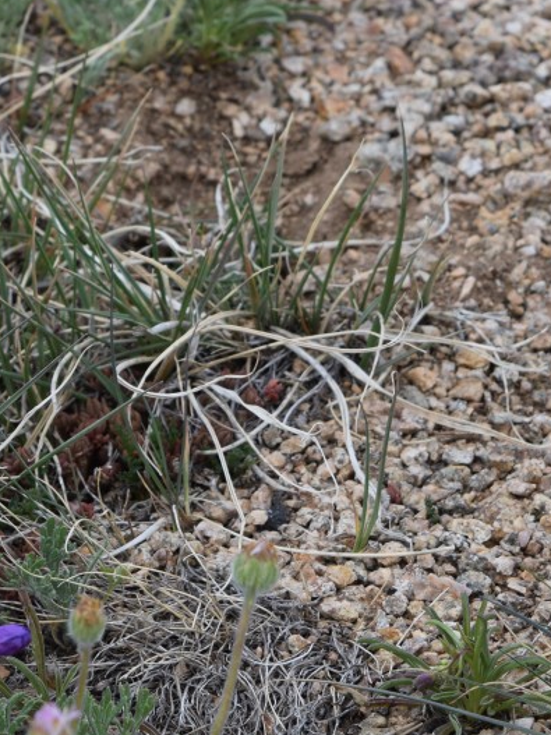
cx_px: -276
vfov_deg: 9.7
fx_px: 4315
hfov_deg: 7.2
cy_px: 534
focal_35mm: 203
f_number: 8
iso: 280
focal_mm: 55
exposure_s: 1/250
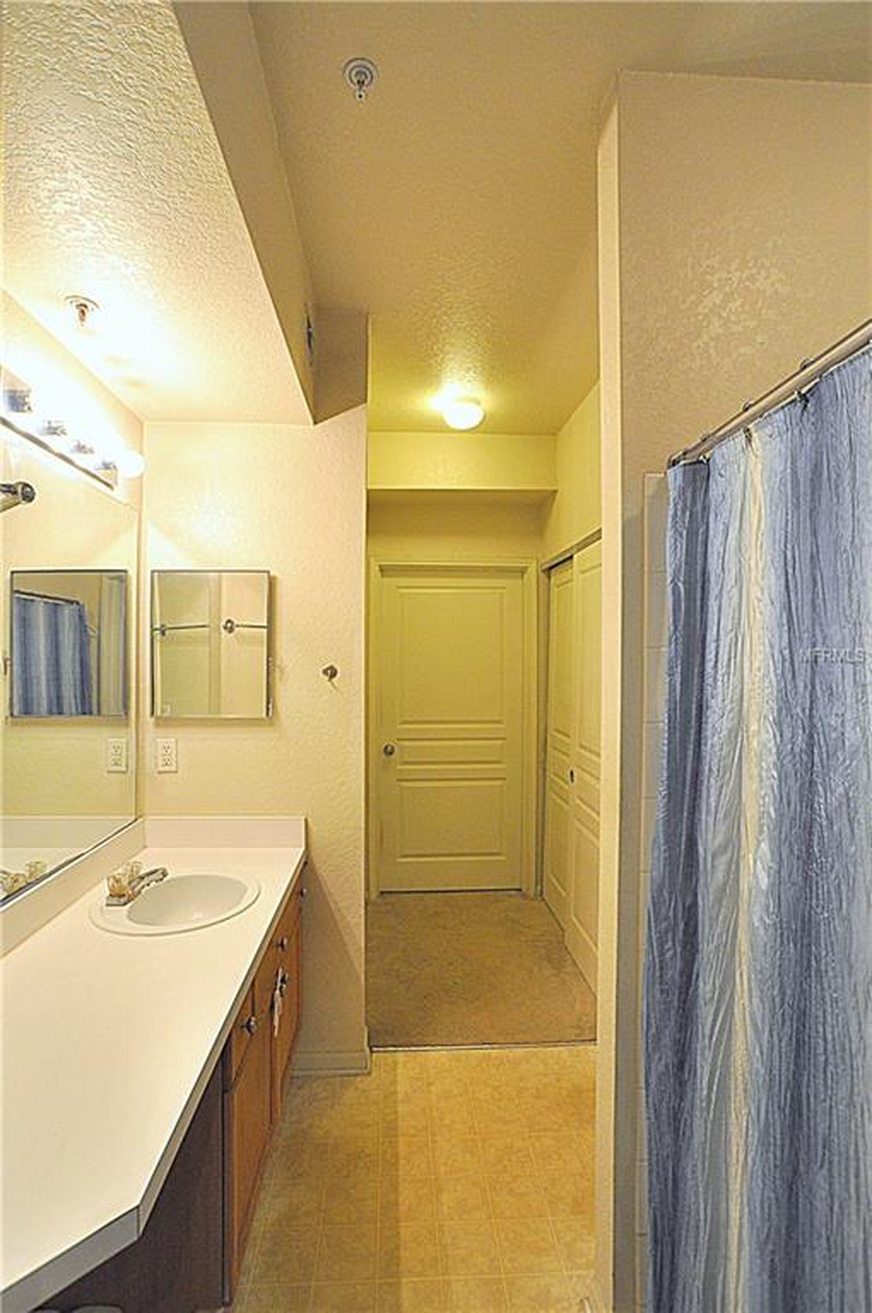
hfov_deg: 71.9
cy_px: 656
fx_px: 601
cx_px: 436
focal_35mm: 16
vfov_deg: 95.1
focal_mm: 11
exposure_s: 1/45
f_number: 4.5
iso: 800
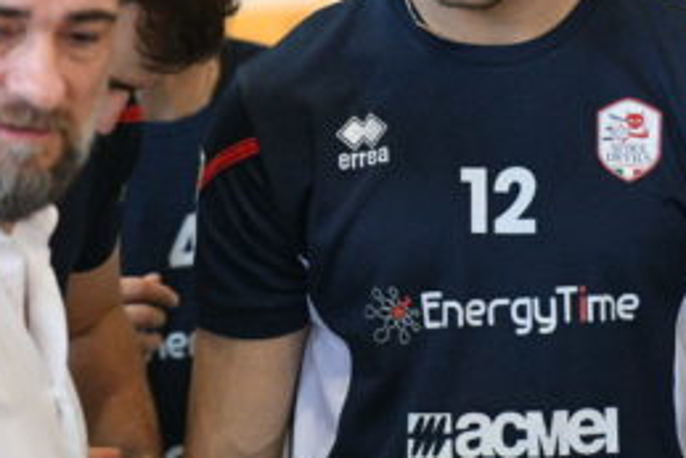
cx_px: 291
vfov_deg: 2.7
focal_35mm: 510
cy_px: 159
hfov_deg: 4.0
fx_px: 9723
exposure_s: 1/1000
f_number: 3.2
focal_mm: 190
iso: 6400
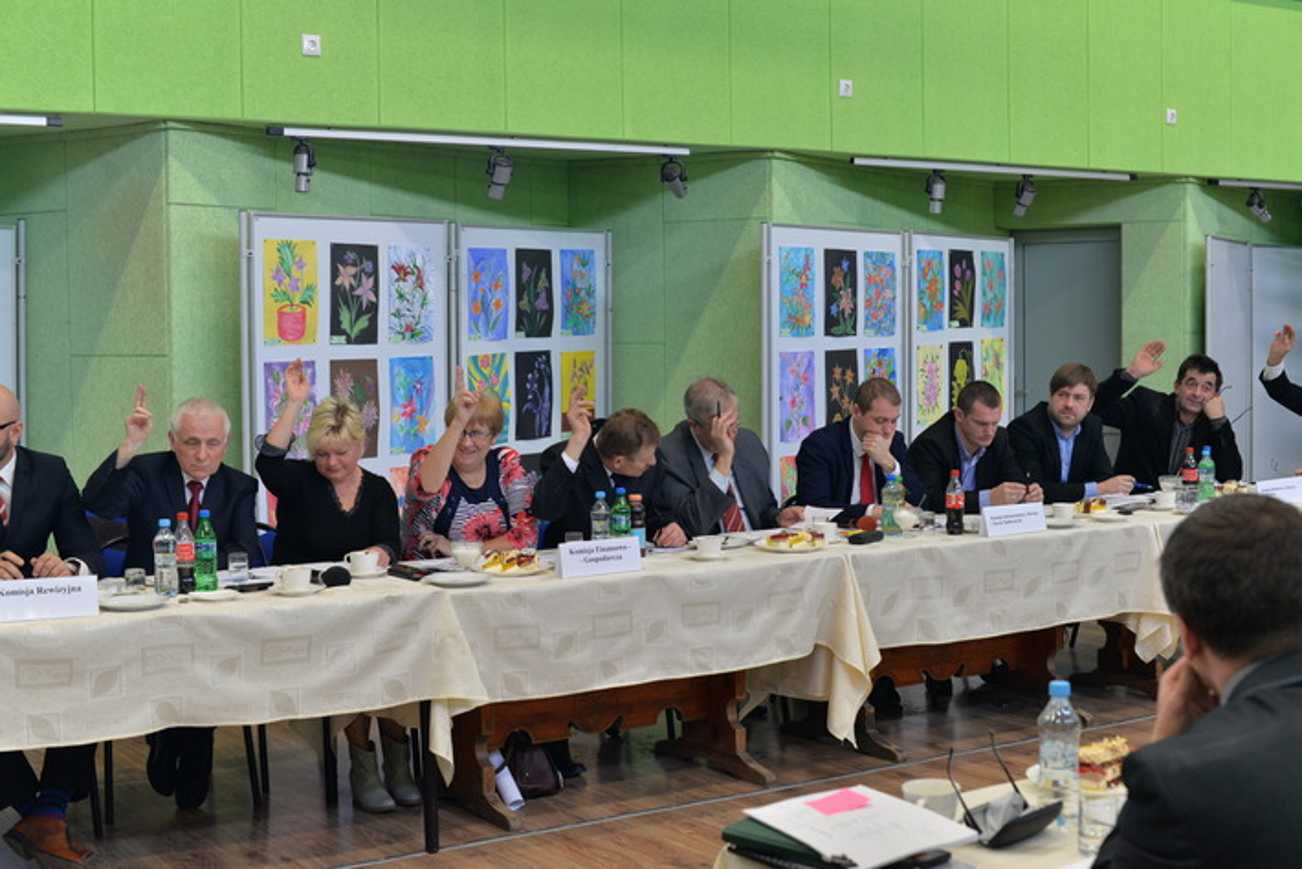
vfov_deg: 27.0
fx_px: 1809
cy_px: 434
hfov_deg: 39.6
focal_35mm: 50
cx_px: 651
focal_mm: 50
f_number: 5.6
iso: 640
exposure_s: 1/80
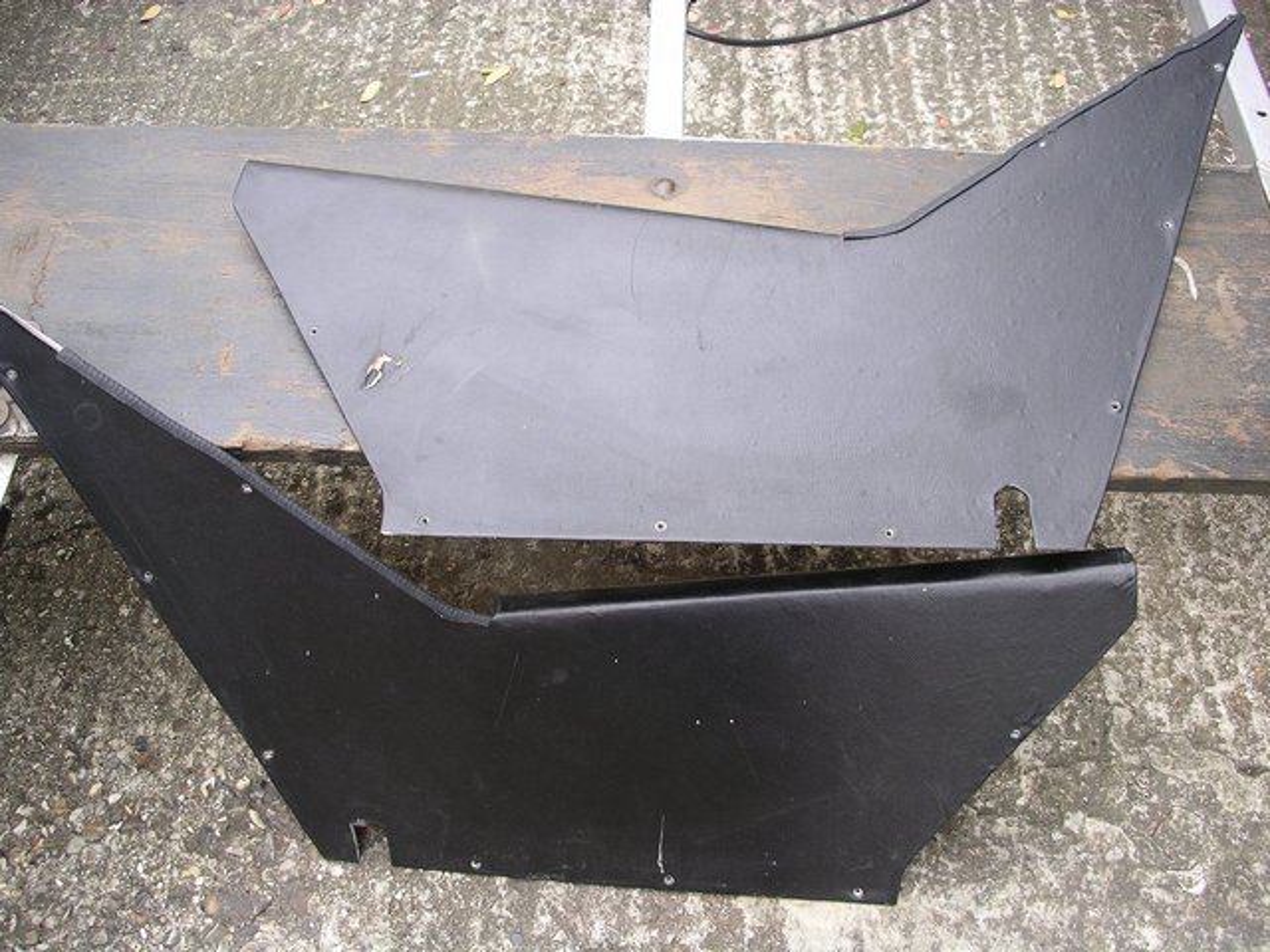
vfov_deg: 38.7
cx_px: 635
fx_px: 1357
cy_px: 476
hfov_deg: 50.1
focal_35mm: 37
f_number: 2.8
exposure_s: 1/100
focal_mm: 7.8
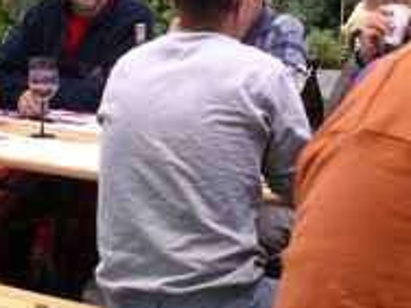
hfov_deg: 15.6
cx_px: 131
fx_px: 1496
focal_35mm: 126
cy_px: 61
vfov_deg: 11.7
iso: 64
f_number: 3
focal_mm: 7.8
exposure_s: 1/160
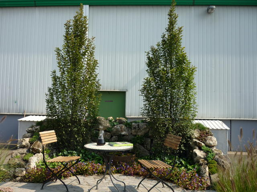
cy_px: 96
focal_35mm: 33
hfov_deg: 55.4
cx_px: 128
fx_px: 245
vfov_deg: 42.9
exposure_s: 1/1000
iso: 80
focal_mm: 5.5
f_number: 2.8
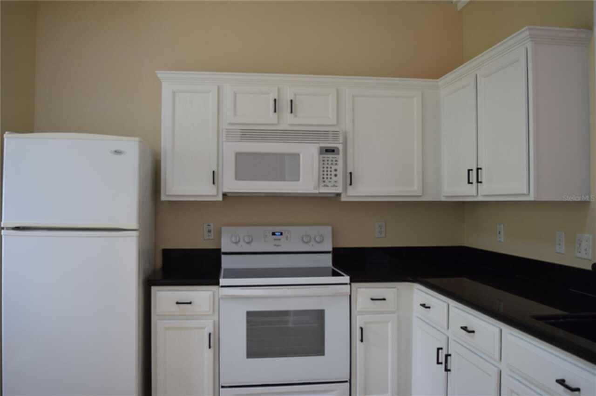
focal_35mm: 32
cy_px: 198
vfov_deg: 41.7
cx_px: 298
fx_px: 521
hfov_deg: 59.5
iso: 640
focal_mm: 21
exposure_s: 1/60
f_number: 4
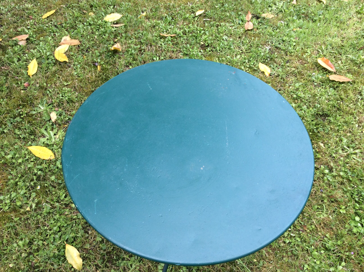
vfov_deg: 44.1
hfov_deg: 56.9
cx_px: 182
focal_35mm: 32
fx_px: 336
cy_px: 136
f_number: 2.4
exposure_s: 1/170
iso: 32
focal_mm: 3.3
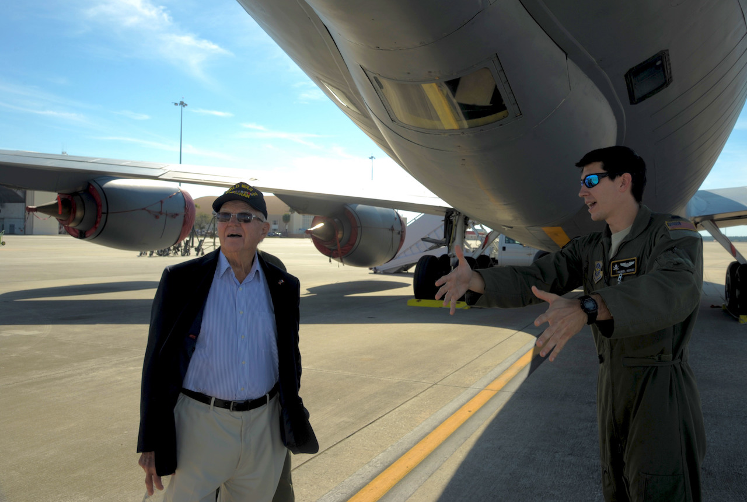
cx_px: 374
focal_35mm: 27
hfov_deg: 67.3
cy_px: 251
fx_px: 562
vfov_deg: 48.2
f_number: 9
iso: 100
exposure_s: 1/250
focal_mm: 27
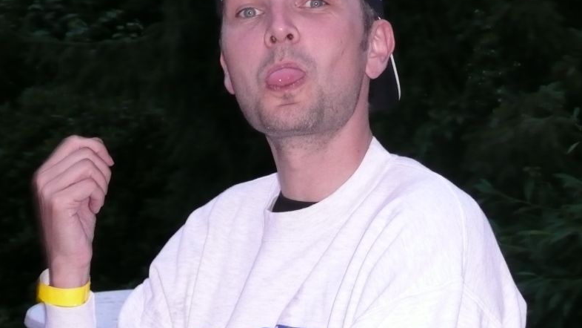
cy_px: 117
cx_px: 294
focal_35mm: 102
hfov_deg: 20.9
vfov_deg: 11.9
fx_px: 1574
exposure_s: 1/30
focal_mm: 12.7
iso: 320
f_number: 4.6
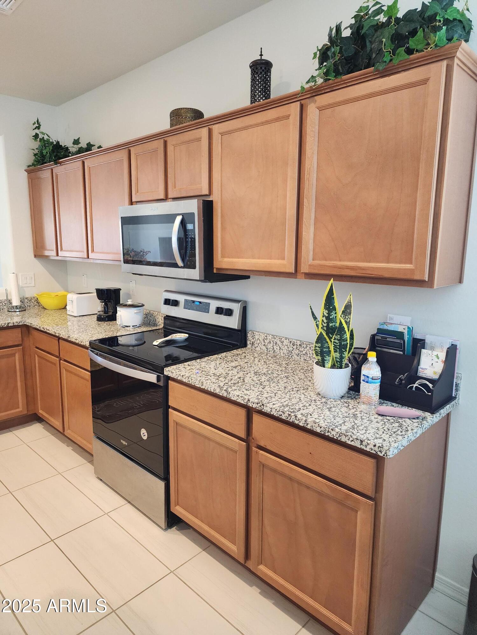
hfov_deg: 58.9
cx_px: 238
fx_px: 423
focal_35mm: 23
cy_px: 318
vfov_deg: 73.9
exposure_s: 1/120
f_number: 1.8
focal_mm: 6.4
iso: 800
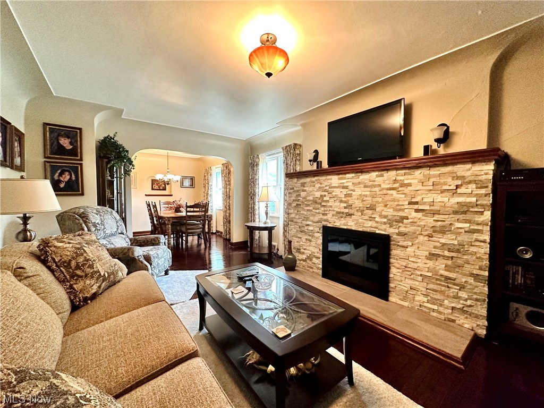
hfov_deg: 102.1
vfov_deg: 85.7
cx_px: 272
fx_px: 220
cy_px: 204
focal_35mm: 14
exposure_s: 1/60
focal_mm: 2.22
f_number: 2.2
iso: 400
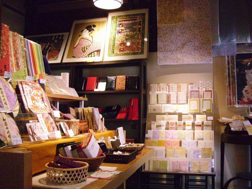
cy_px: 94
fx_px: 277
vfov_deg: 37.7
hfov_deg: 49.0
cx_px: 126
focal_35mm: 38
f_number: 2.8
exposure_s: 1/125
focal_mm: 7.9
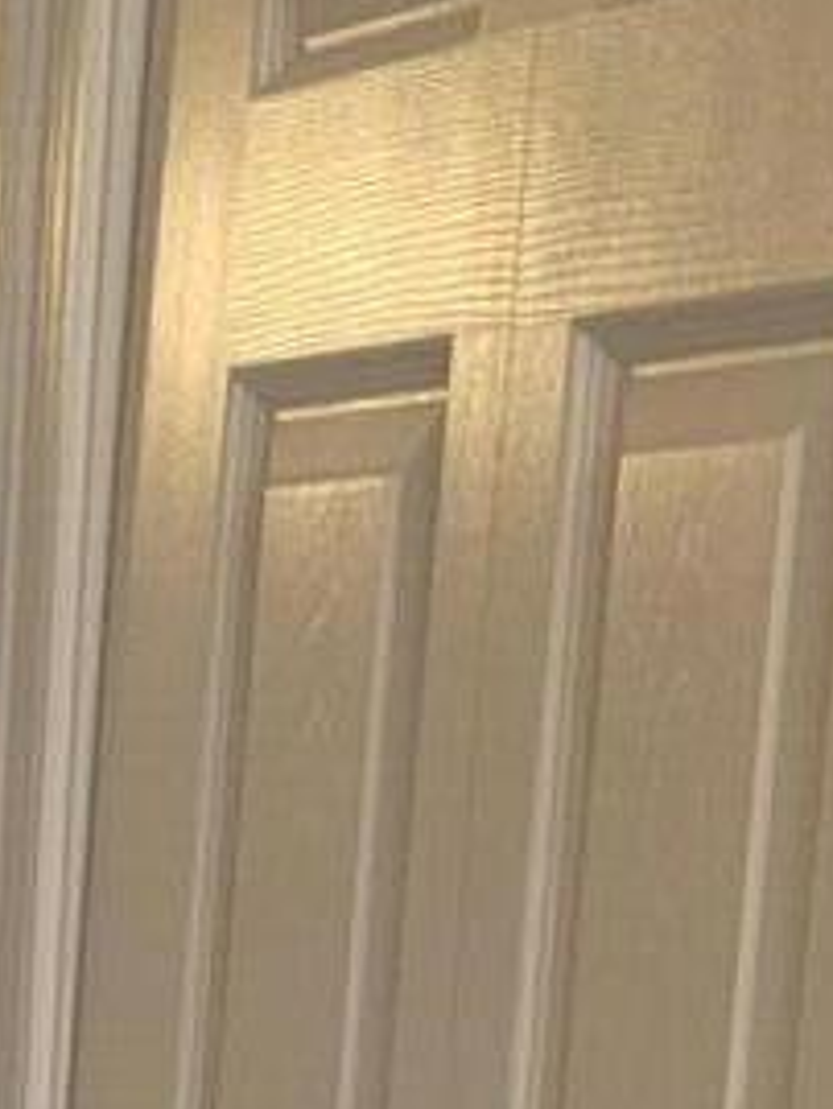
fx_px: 6188
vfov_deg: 9.8
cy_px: 1843
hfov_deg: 7.5
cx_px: -573
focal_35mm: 193
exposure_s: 1/40
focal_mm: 5.4
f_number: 1.8
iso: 200
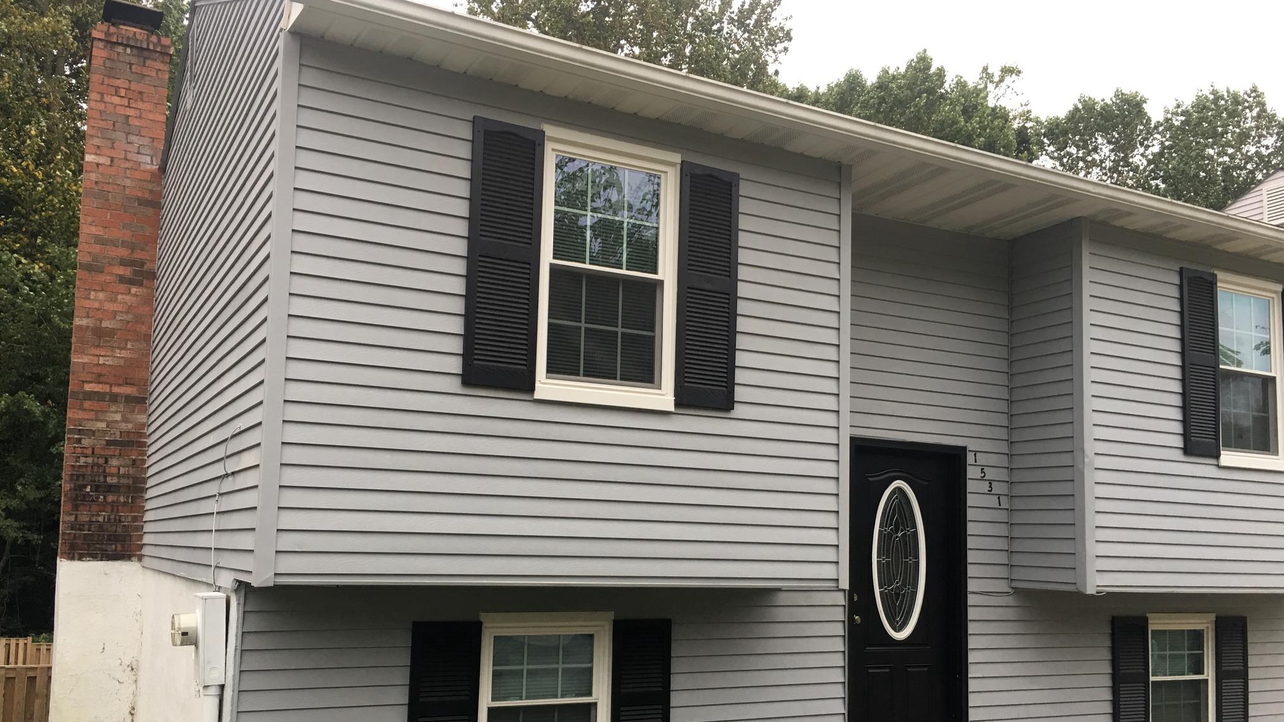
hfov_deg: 61.0
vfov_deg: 36.4
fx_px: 1089
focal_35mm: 32
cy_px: 462
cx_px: 639
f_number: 2.2
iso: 25
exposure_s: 1/30
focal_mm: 4.15
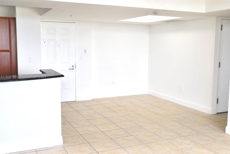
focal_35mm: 39
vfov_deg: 34.3
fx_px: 249
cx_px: 115
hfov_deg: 49.5
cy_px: 77
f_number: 4
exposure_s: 1/60
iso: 200
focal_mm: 26
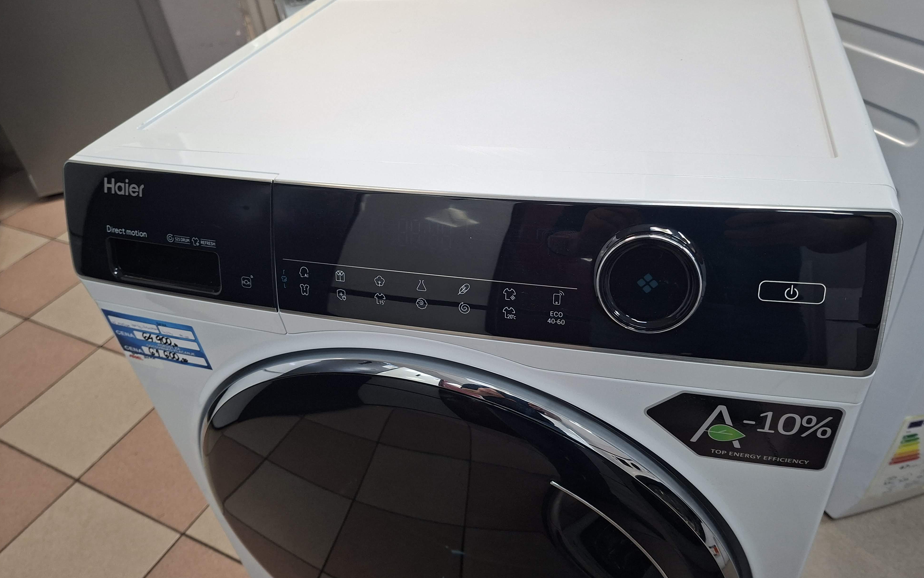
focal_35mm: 25
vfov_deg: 49.3
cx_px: 467
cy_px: 276
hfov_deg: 72.5
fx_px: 630
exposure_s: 1/50
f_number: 1.8
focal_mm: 5.54
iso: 250
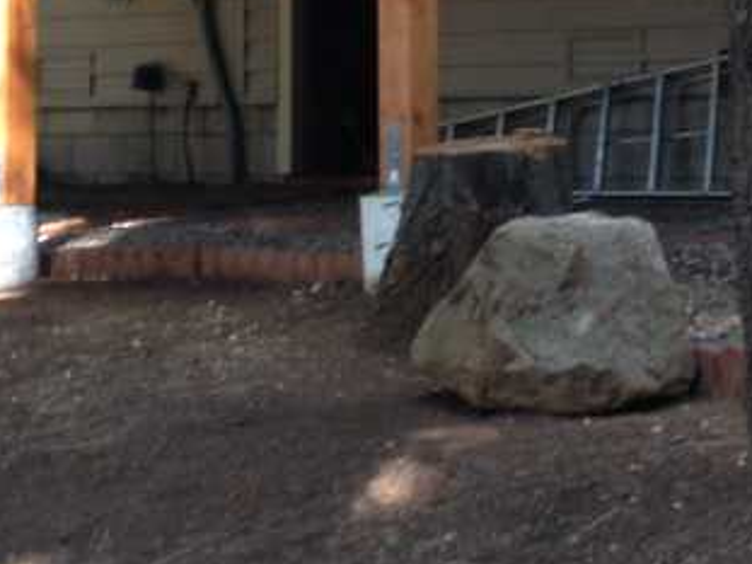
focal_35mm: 150
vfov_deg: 9.7
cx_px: 560
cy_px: -174
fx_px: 3257
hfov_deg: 13.1
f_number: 2.4
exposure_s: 1/30
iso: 50
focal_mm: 4.28
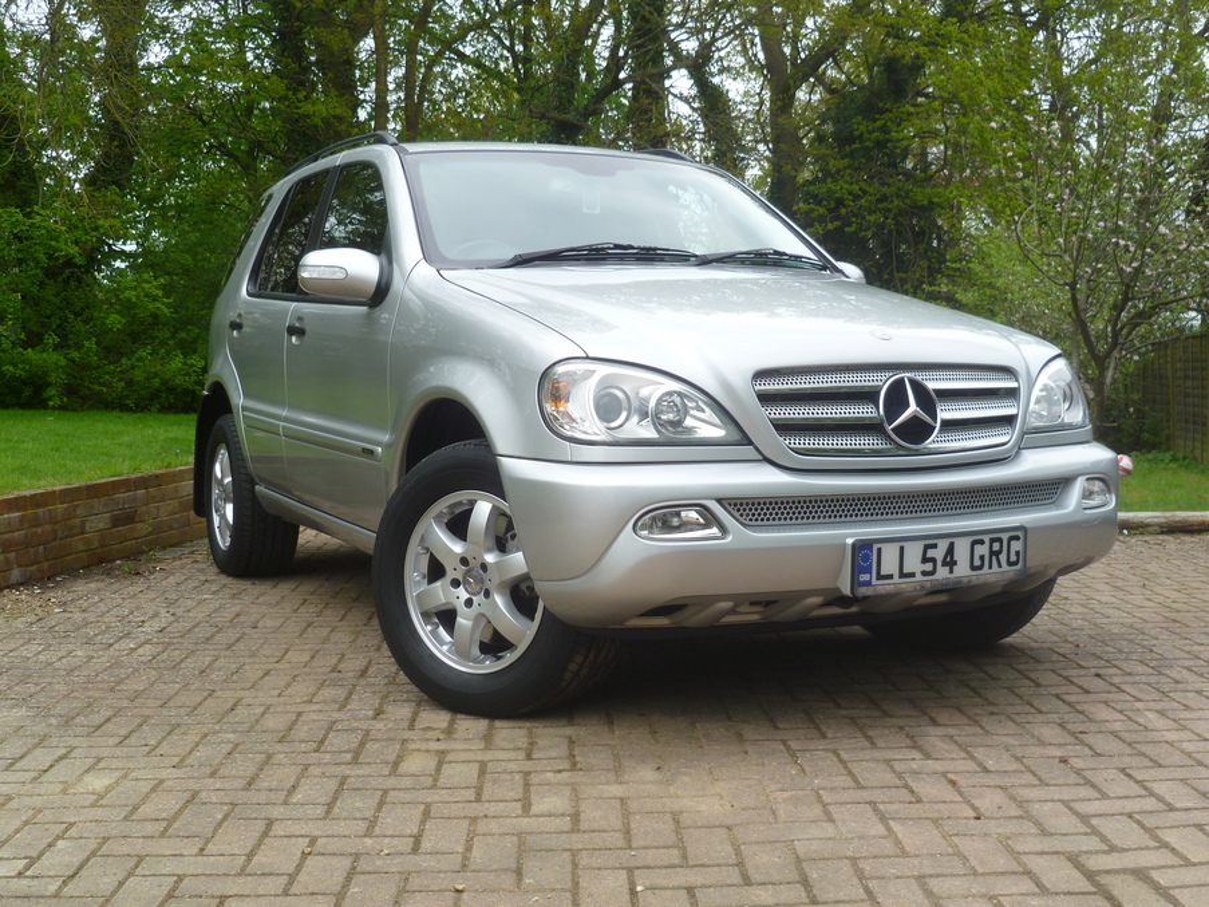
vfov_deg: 34.3
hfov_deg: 44.8
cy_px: 454
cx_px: 604
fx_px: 1467
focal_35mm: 42
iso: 80
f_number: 3.3
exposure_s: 1/200
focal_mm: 7.5
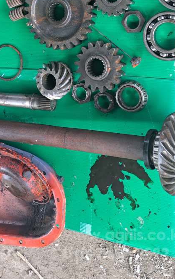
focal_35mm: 47
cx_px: 71
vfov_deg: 40.0
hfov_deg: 27.4
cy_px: 37
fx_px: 359
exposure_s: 1/60
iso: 160
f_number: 1.8
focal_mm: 5.23
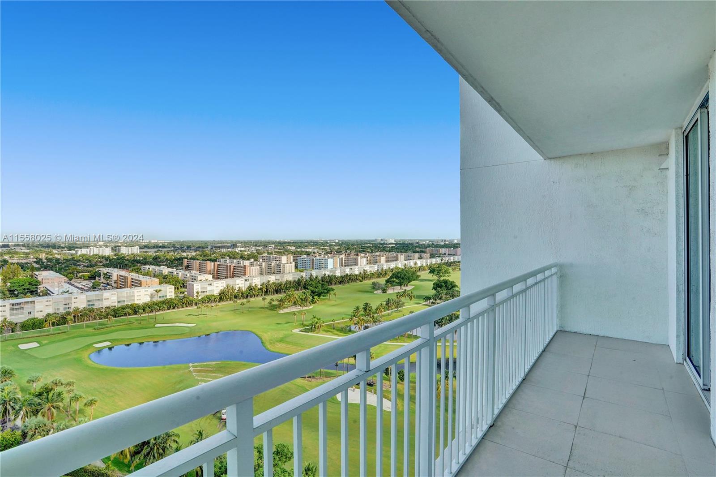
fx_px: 318
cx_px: 358
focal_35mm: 16
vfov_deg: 73.7
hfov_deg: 96.8
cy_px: 238
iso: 1600
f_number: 16
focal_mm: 16
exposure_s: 1/320
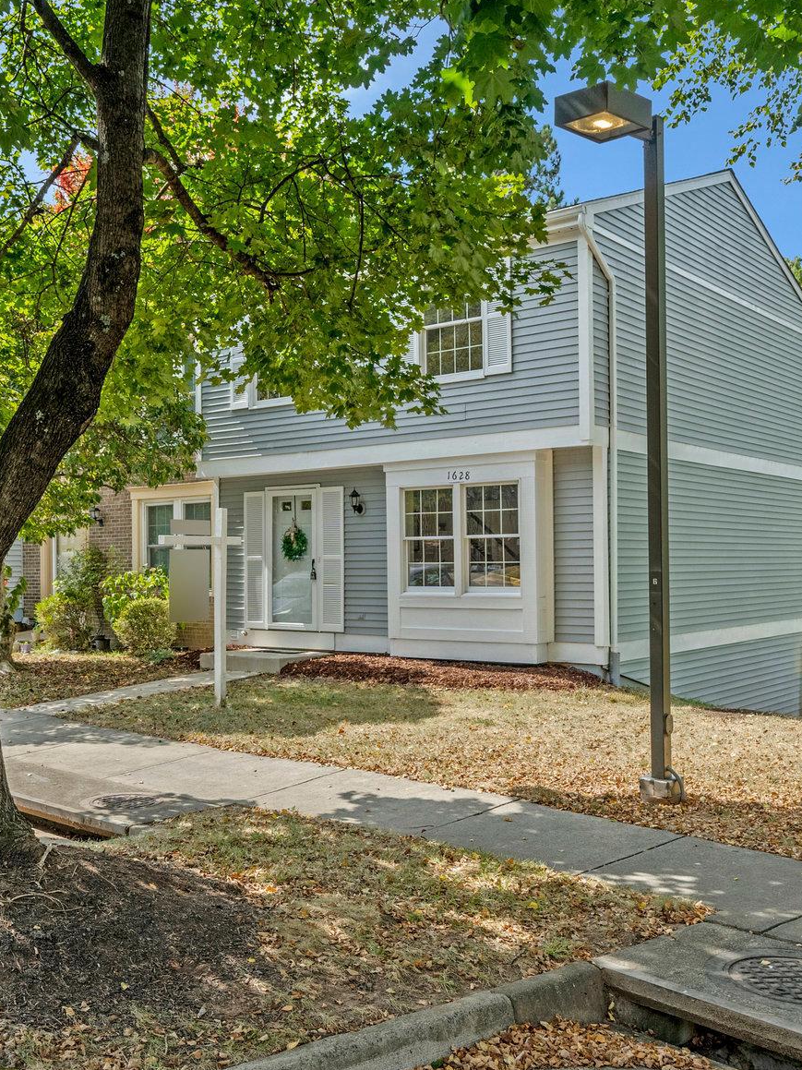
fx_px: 1050
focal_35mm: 34
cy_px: 552
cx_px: 247
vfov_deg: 54.0
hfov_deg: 41.1
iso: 1250
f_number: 7.1
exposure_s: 1/640
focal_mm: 20
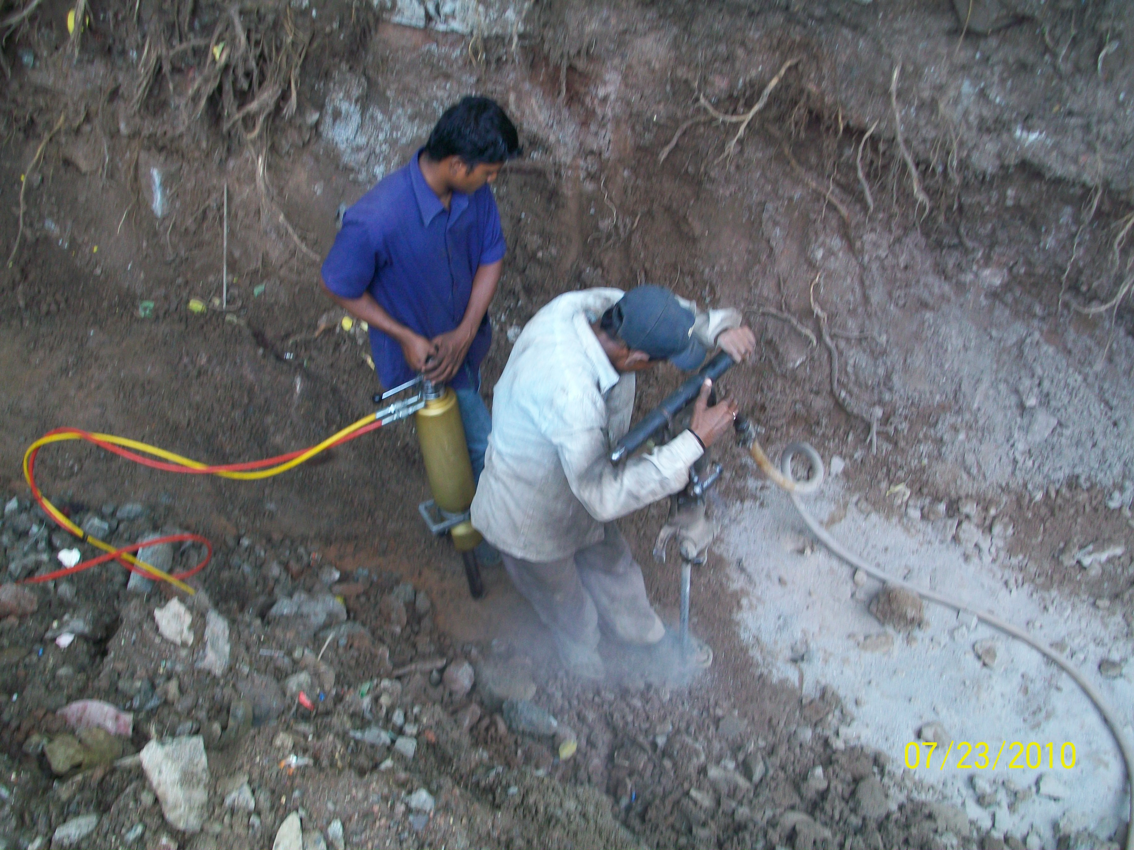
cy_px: 425
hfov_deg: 46.8
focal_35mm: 40
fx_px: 1310
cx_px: 567
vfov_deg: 36.0
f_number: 3.2
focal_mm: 7.1
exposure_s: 1/80
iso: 64
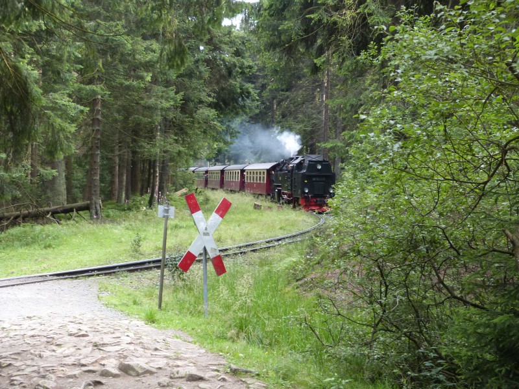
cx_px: 260
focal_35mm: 58
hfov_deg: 33.2
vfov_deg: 25.2
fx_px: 870
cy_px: 194
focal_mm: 10.5
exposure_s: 1/60
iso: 200
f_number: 3.2
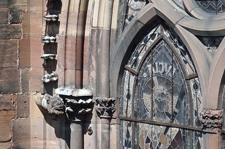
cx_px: -256
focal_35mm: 141
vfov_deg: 9.6
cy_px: 0
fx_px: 880
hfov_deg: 12.4
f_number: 11
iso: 200
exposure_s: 1/250
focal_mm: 31
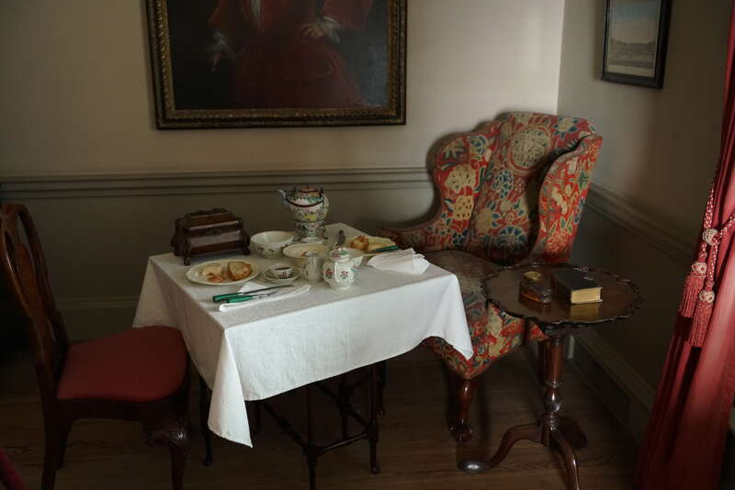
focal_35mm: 35
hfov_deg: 54.4
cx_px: 368
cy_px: 245
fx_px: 715
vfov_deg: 37.9
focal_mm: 35
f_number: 2.8
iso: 3200
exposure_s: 1/60
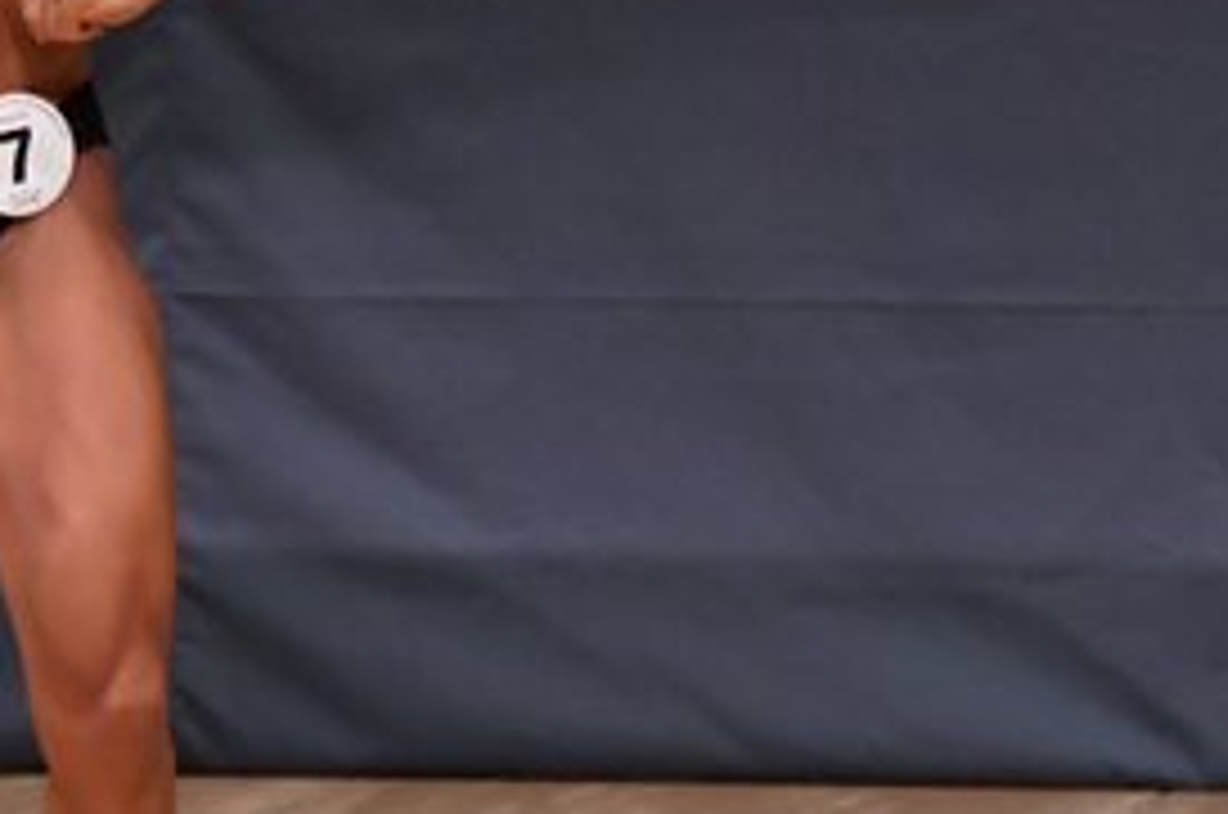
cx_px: -97
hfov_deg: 2.4
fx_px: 29045
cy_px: 162
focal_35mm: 853
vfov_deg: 1.6
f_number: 5.6
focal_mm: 200
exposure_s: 1/400
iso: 6400
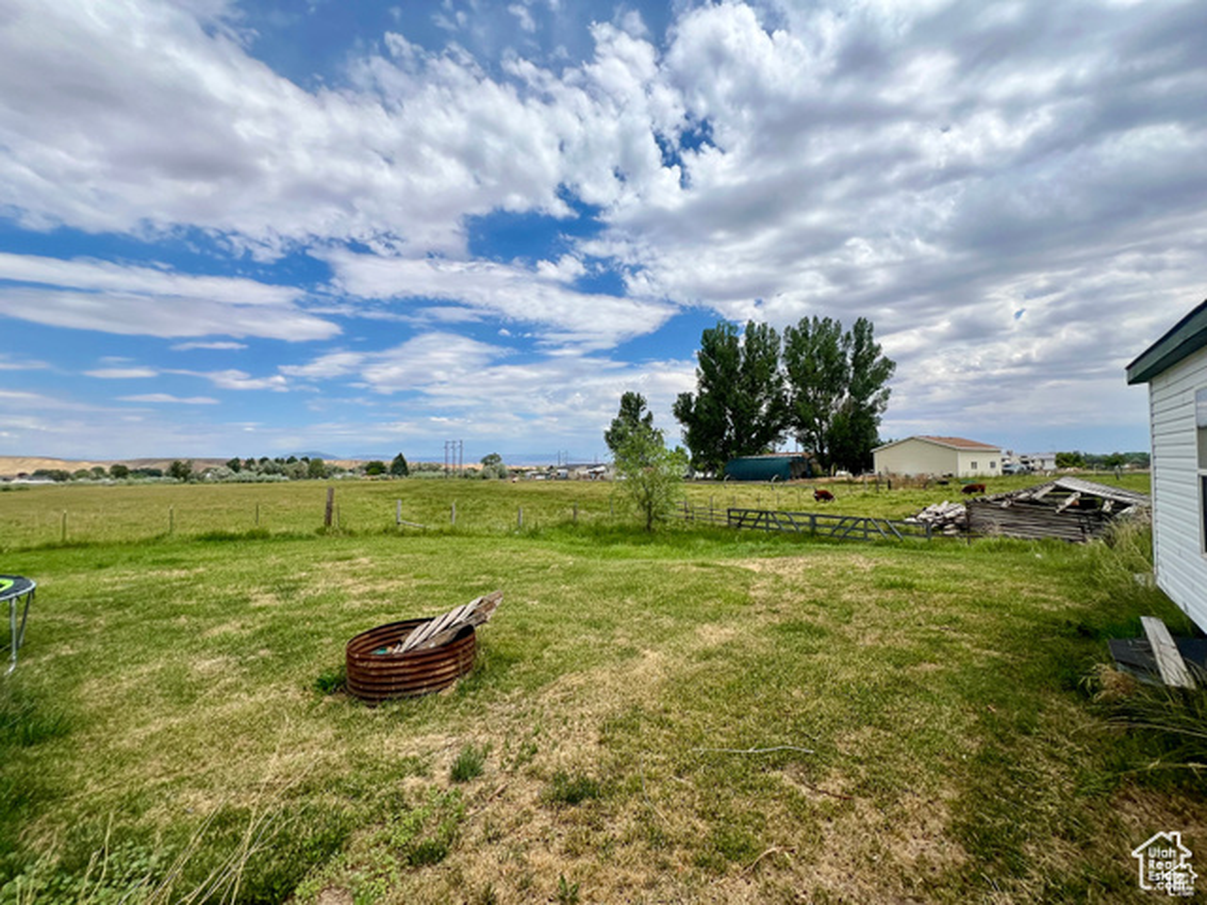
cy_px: 452
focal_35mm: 13
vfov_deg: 89.9
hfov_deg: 106.2
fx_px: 453
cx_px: 604
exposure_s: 1/2660
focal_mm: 1.57
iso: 32
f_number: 1.8
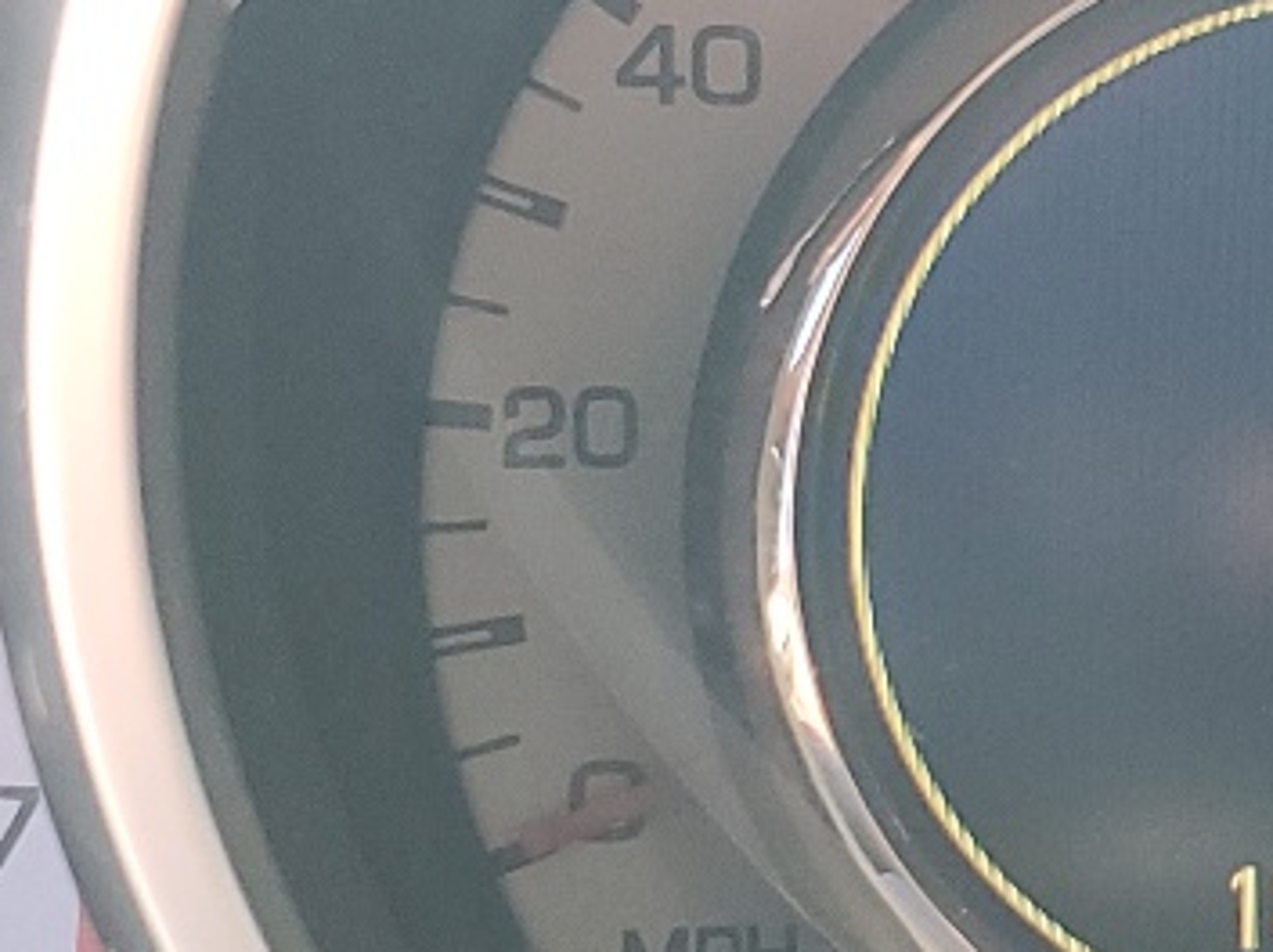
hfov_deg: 16.3
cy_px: 490
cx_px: 1367
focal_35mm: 118
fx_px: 4335
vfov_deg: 12.5
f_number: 1.5
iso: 89
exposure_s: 1/120
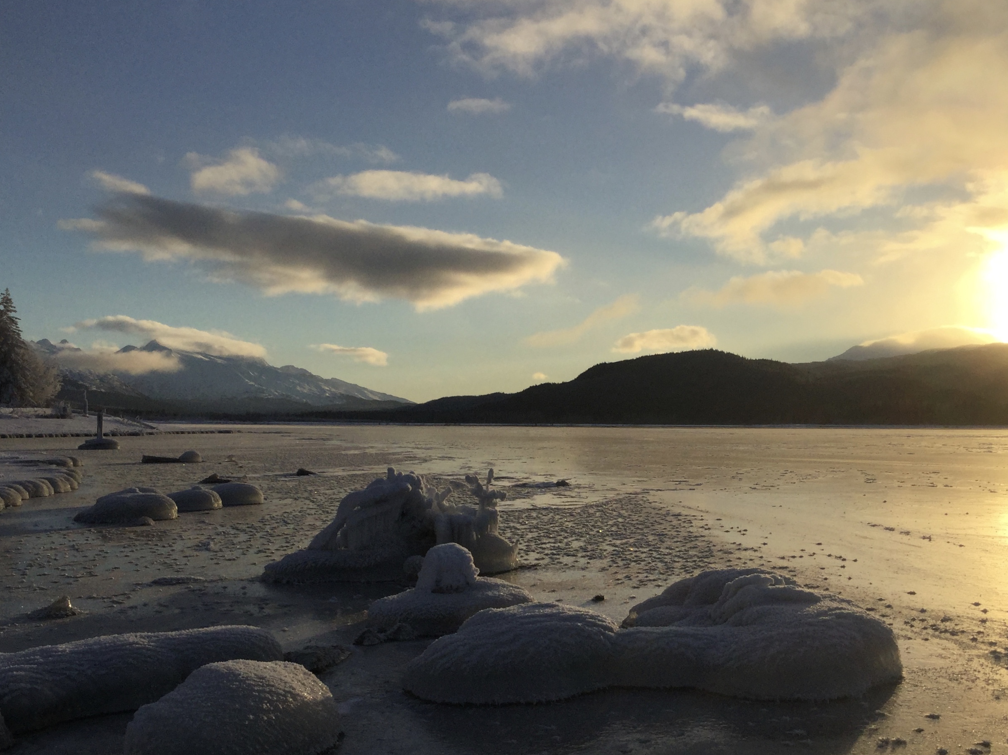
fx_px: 1194
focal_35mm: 41
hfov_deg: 45.8
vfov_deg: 34.9
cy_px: 480
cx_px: 522
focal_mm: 3.3
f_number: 2.4
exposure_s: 1/2809
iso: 25
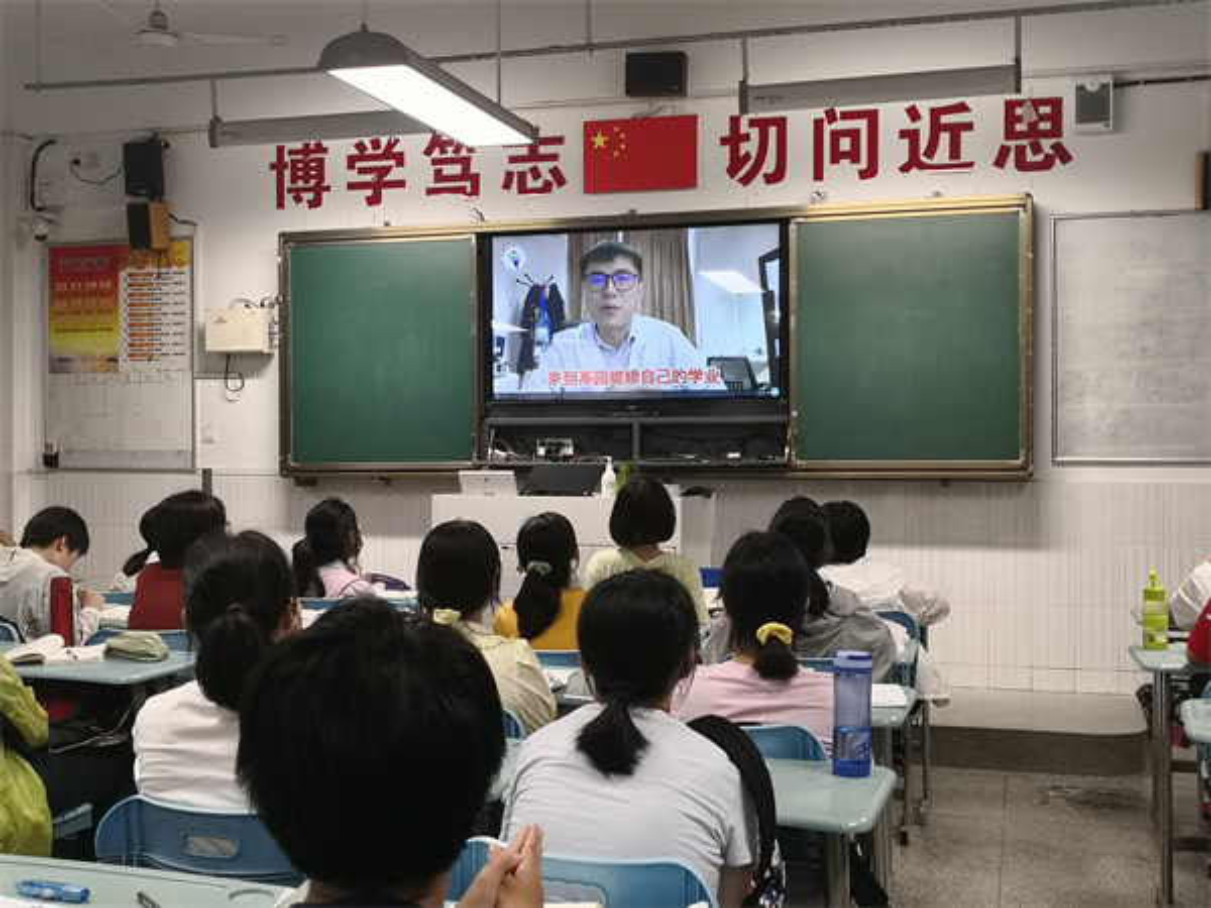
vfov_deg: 36.8
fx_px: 1364
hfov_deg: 47.9
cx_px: 606
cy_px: 454
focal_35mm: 39
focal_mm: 3.95
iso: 125
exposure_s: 1/60
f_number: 1.6
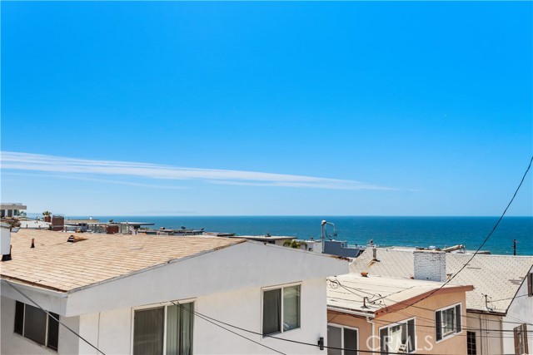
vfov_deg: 41.1
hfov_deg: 58.7
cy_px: 178
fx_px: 474
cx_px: 266
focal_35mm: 32
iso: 800
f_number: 9
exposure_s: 1/1600
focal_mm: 32
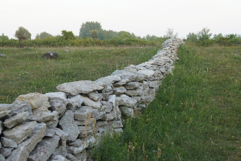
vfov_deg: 29.8
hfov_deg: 43.6
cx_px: 120
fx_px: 301
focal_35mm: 45
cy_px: 80
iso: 100
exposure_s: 1/15
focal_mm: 30
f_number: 6.3
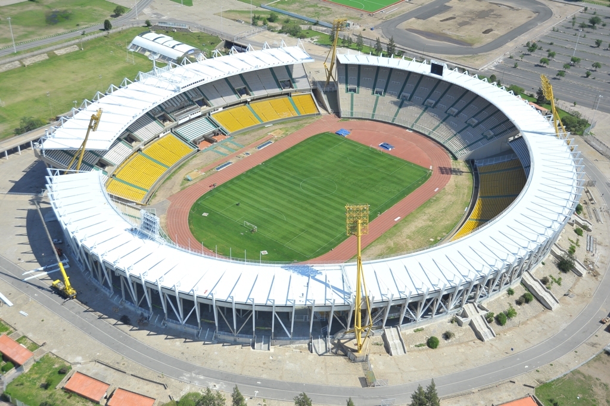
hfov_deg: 46.4
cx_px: 305
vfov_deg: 31.8
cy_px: 203
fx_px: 711
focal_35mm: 42
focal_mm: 42
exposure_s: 1/2500
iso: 500
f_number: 5.6
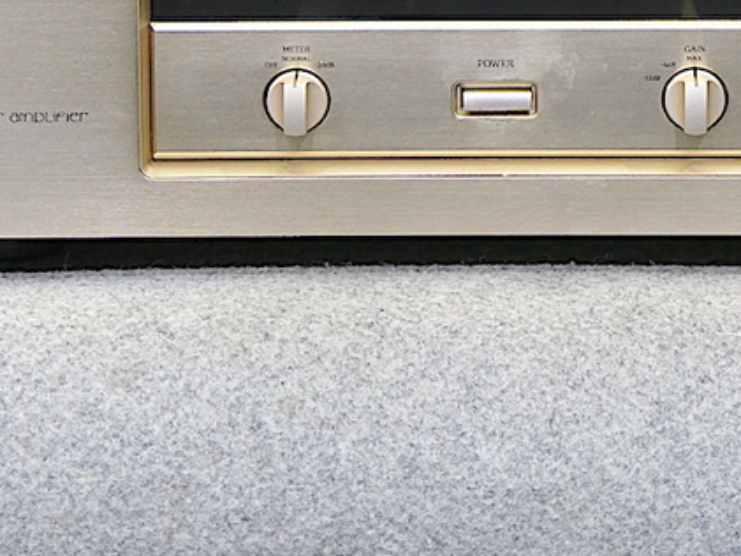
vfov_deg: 7.2
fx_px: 4390
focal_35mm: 205
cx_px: 495
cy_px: -65
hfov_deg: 9.6
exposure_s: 1/10
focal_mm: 16.1
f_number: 4.9
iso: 200
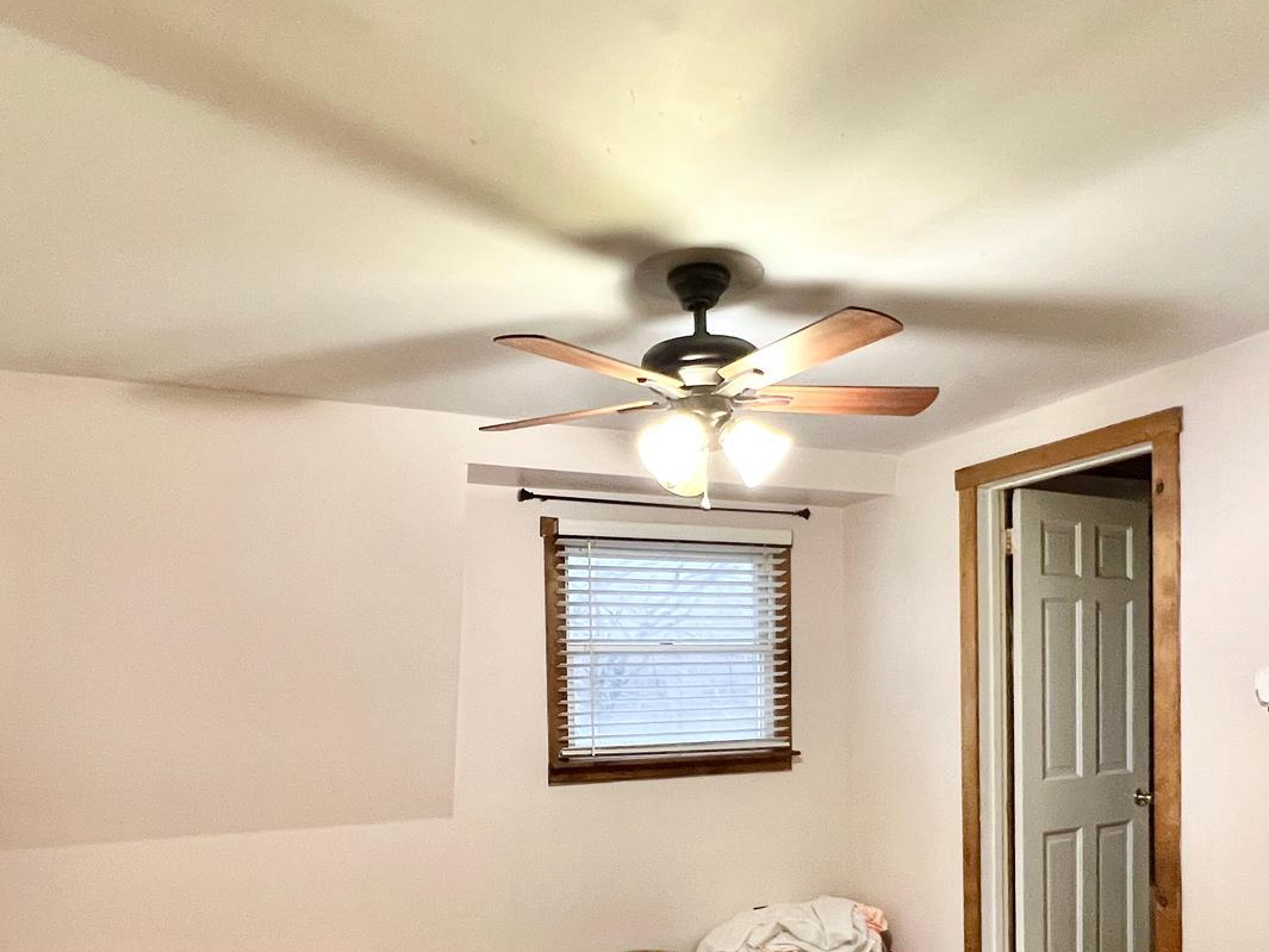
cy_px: 710
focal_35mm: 25
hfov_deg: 69.3
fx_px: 917
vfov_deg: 52.6
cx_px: 677
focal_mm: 1.57
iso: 500
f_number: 1.8
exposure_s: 1/60
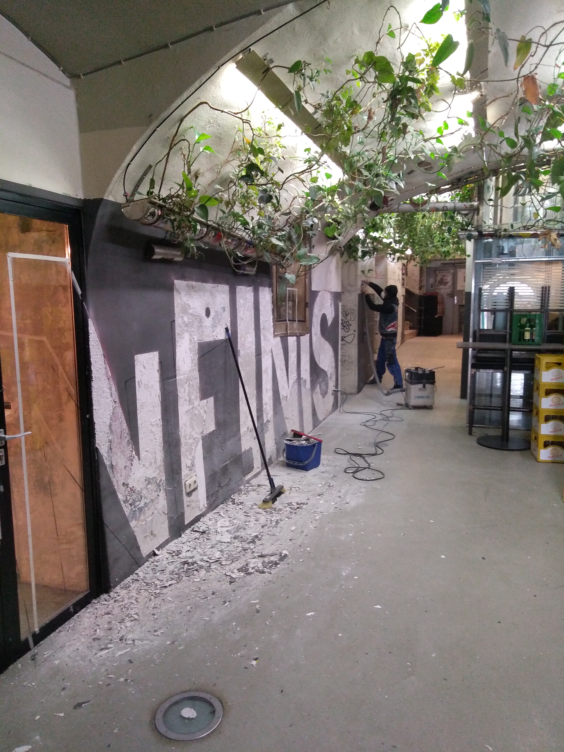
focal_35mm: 26
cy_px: 376
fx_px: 565
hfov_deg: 53.1
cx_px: 282
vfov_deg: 67.3
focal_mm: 3.46
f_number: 2.2
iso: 505
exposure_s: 1/20
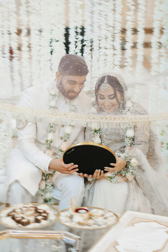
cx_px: 84
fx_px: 525
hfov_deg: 18.2
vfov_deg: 27.0
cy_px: 126
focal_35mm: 75
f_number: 2
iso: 800
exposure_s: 1/200
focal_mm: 50
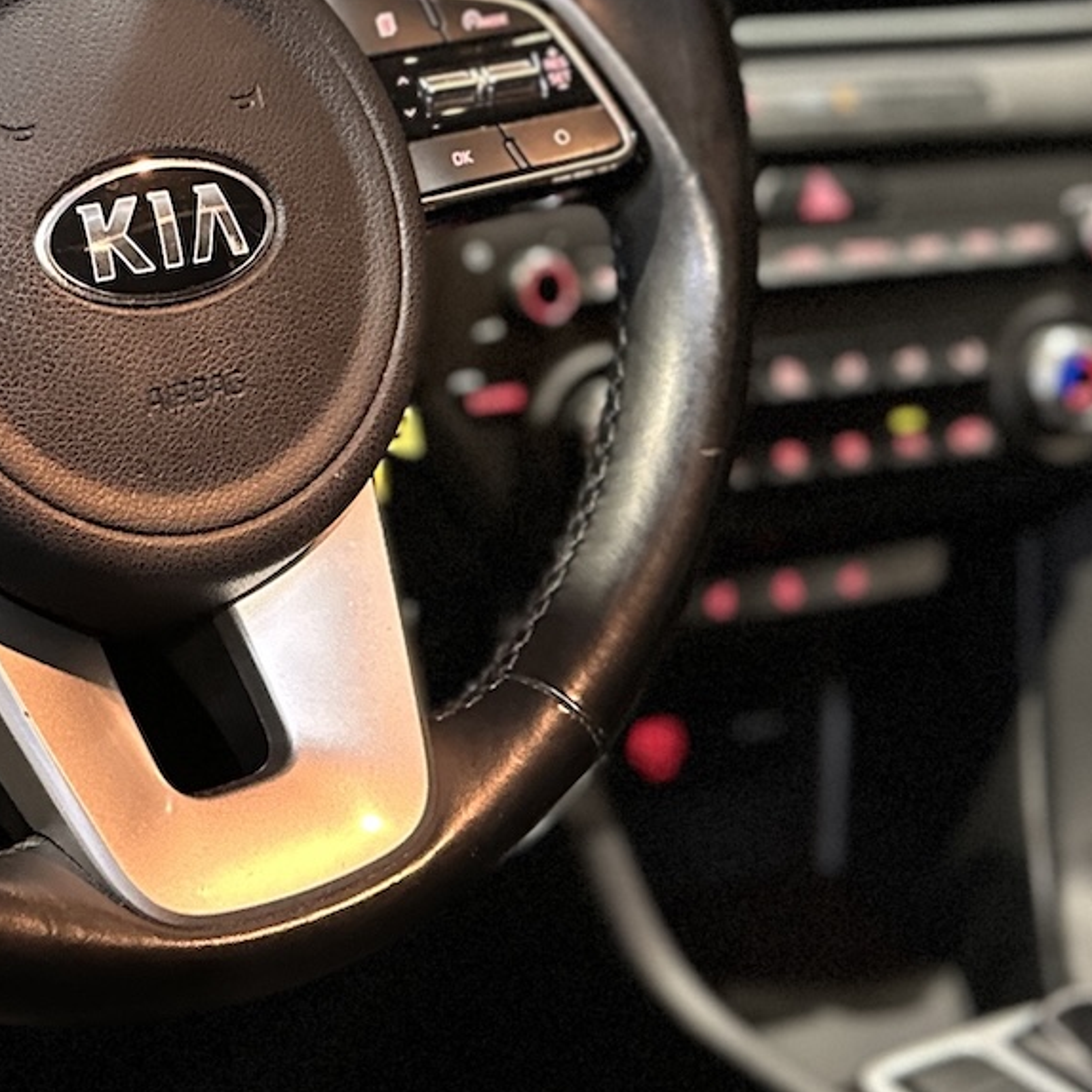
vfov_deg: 24.1
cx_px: 131
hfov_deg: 23.7
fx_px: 2534
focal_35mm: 71
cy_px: 295
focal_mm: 6.86
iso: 1000
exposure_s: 1/33
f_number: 1.78
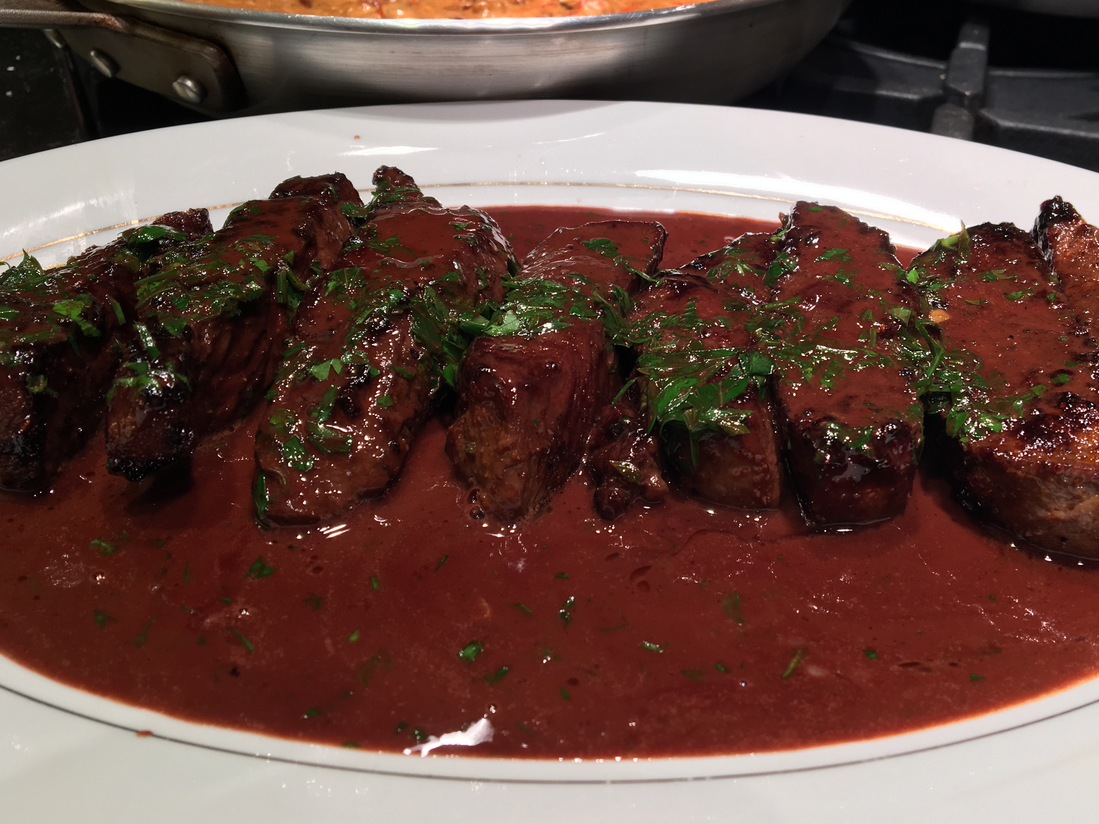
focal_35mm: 34
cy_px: 358
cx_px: 626
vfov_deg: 41.7
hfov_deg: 53.8
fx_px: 1079
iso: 25
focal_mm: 4.15
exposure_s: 1/40
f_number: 2.2
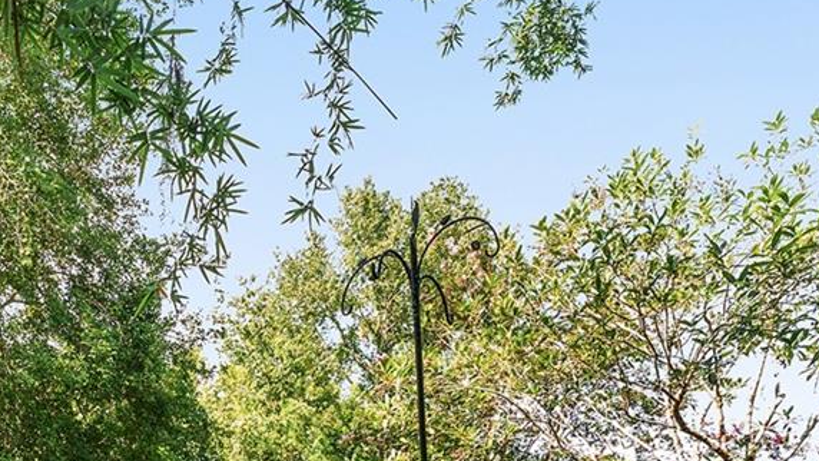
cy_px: 629
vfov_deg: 24.6
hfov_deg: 45.4
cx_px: 103
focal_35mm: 41
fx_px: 891
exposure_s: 1/80
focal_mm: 14
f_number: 7.1
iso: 400
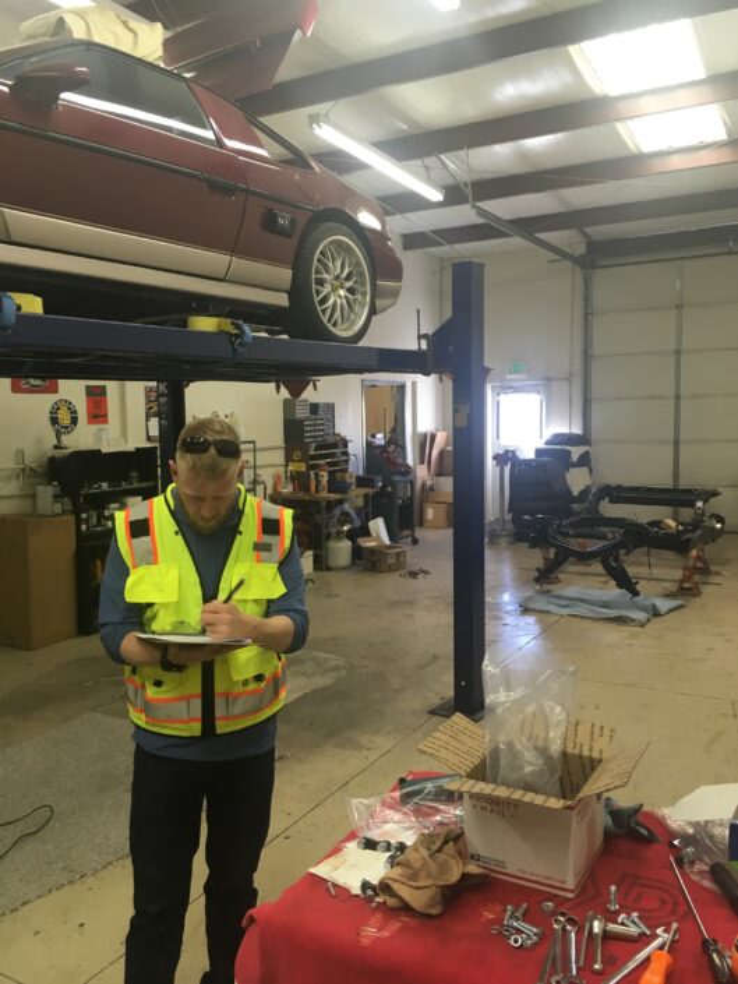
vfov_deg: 61.7
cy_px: 492
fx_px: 824
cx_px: 369
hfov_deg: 48.2
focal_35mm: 29
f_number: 2.2
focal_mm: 4.15
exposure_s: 1/30
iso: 64
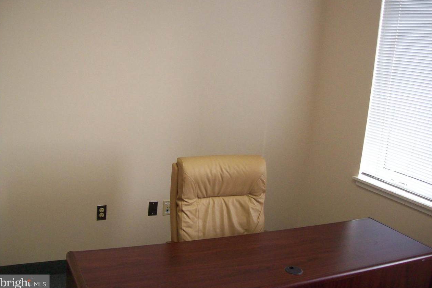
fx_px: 456
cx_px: 215
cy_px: 128
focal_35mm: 38
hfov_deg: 50.7
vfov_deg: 35.0
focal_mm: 6
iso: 200
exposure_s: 1/115
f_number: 2.7
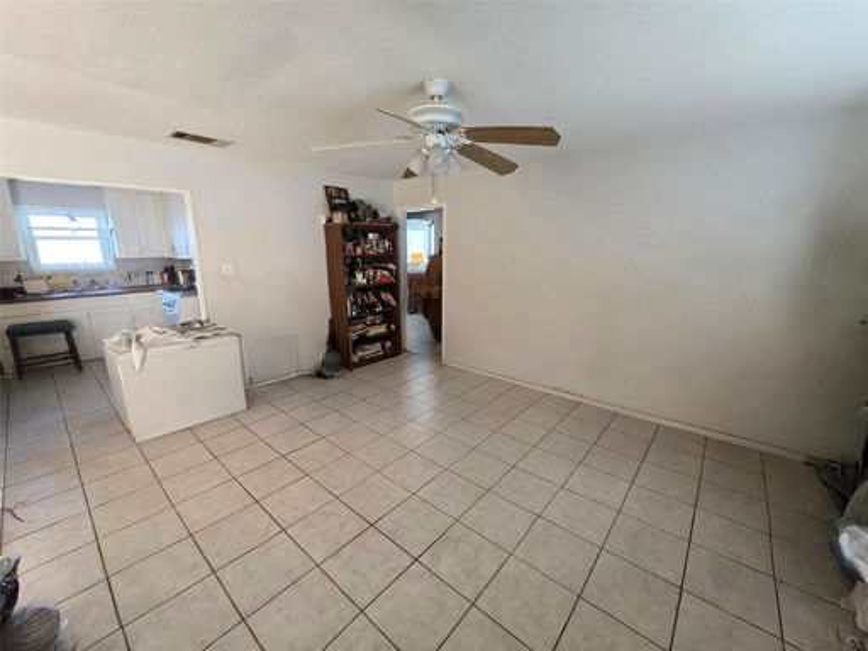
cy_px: 326
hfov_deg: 106.2
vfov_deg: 89.9
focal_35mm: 13
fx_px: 326
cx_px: 434
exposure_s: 1/40
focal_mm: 2.2
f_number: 2.2
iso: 1250
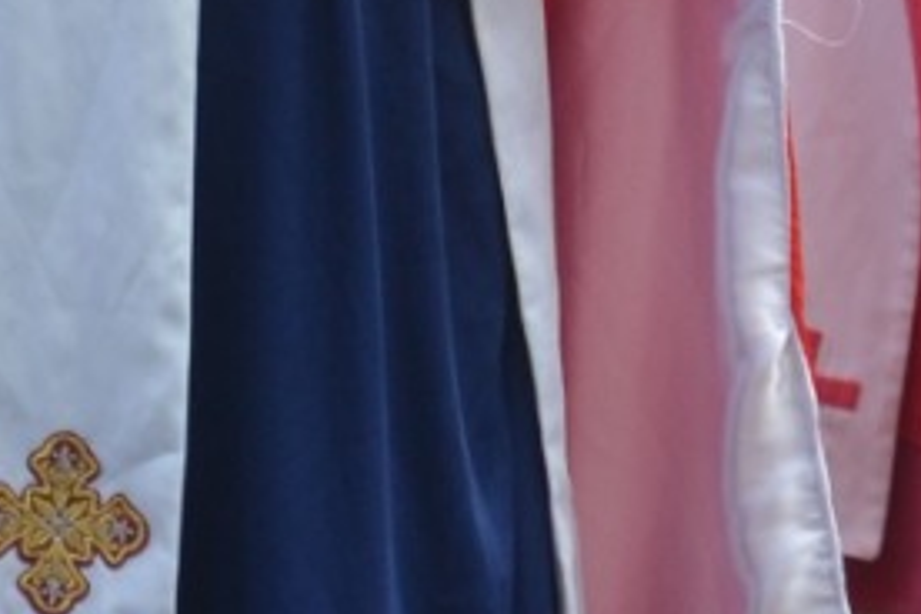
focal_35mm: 422
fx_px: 10795
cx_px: 1410
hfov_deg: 4.8
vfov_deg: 3.3
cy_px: -90
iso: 220
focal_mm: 48
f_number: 5.6
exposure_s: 1/125
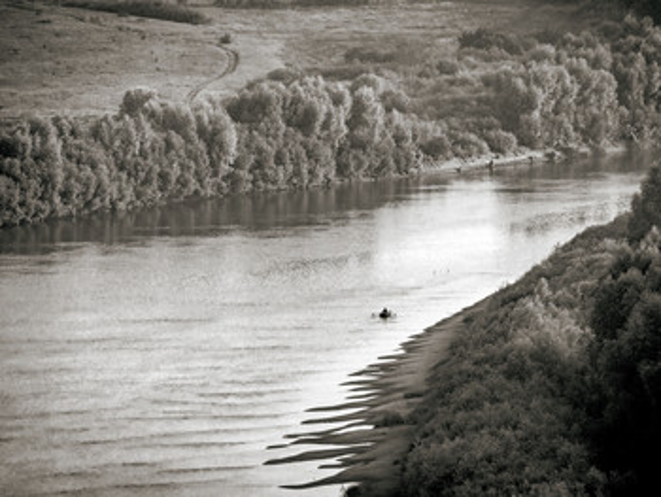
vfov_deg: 5.0
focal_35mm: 300
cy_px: 248
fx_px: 5732
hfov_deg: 6.6
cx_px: 330
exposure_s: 1/400
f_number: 6.3
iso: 200
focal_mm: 150
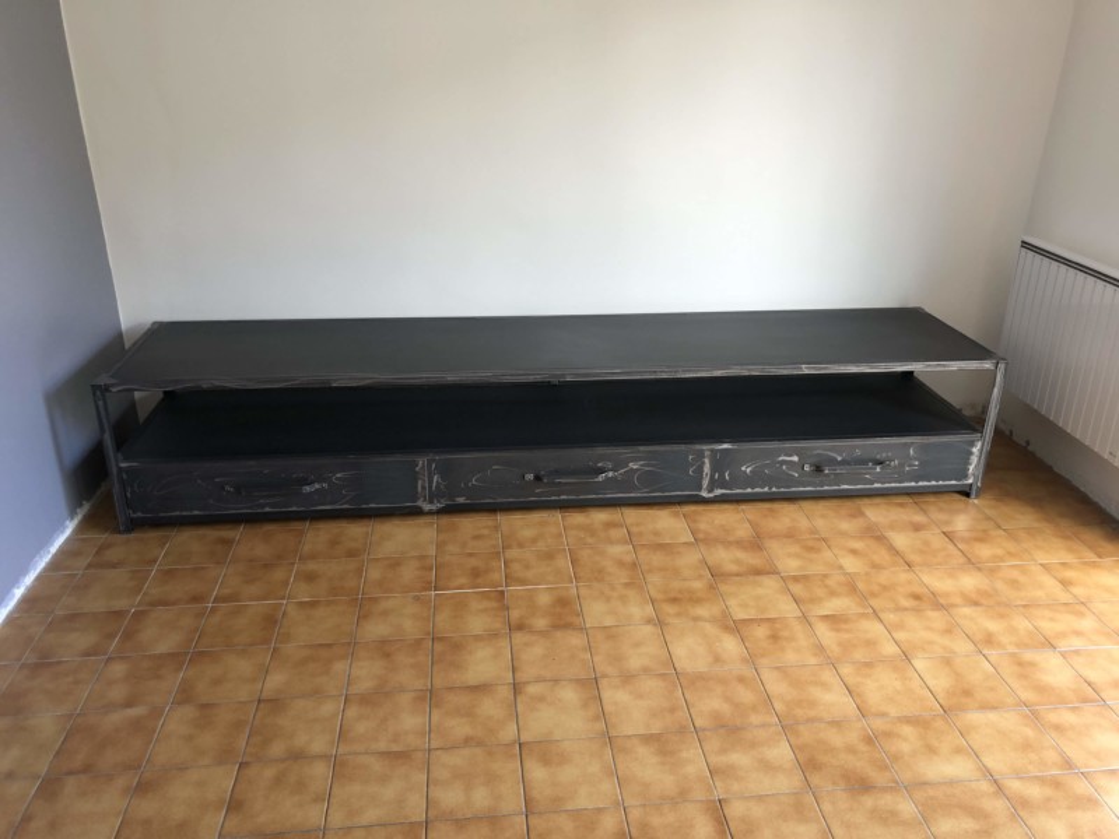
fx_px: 905
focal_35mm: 28
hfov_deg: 63.4
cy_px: 420
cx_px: 560
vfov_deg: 49.7
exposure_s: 1/30
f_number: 1.8
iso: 32
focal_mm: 4
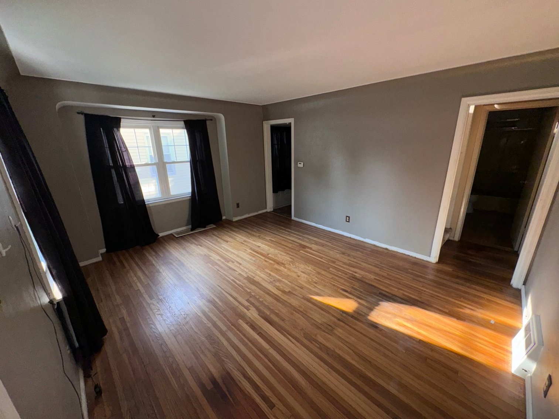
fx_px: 226
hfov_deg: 102.1
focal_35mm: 14
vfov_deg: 85.7
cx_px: 280
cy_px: 210
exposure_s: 1/122
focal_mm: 2.22
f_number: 2.2
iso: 64
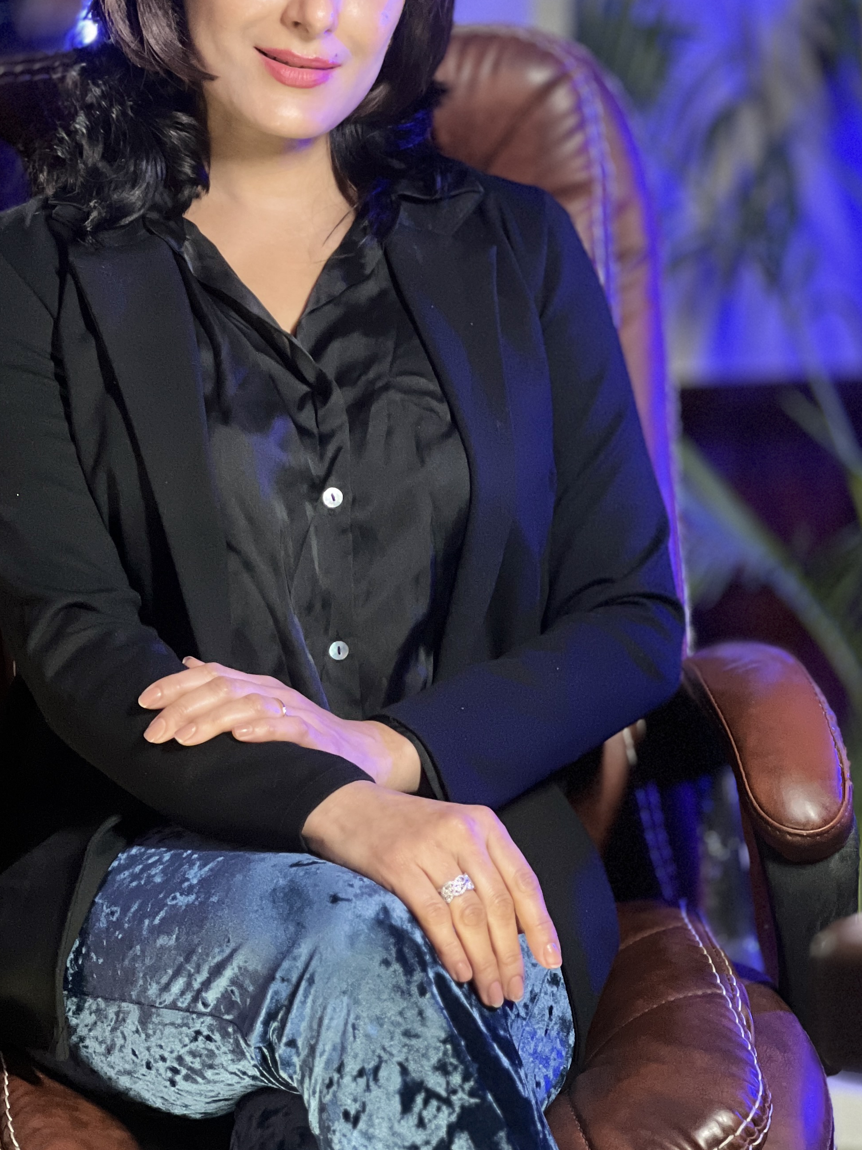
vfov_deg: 16.4
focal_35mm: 120
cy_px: 465
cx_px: 426
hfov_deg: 12.3
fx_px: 3985
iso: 400
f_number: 2.8
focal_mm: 9
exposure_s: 1/24
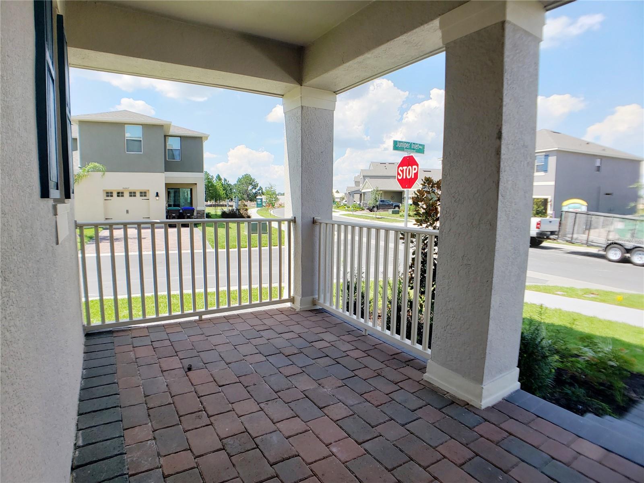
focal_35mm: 26
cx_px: 322
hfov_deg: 67.3
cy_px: 242
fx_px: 484
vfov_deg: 53.1
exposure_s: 1/986
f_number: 2.4
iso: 50
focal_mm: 4.3
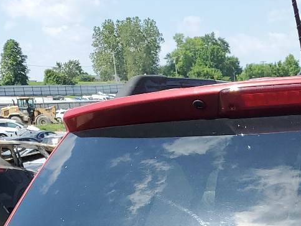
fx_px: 748
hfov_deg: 20.8
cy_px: 370
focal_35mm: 86
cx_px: 389
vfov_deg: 15.4
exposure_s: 1/2000
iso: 50
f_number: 1.5
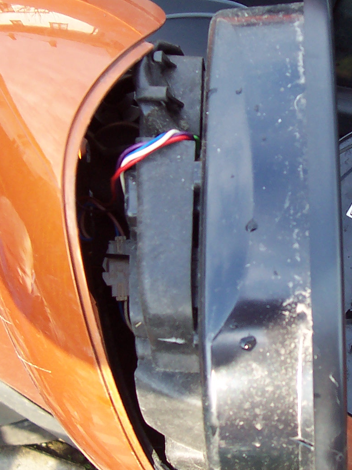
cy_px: 227
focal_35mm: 72
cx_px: 314
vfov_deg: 27.0
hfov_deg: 20.1
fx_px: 976
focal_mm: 5.6
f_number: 2.8
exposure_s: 1/250
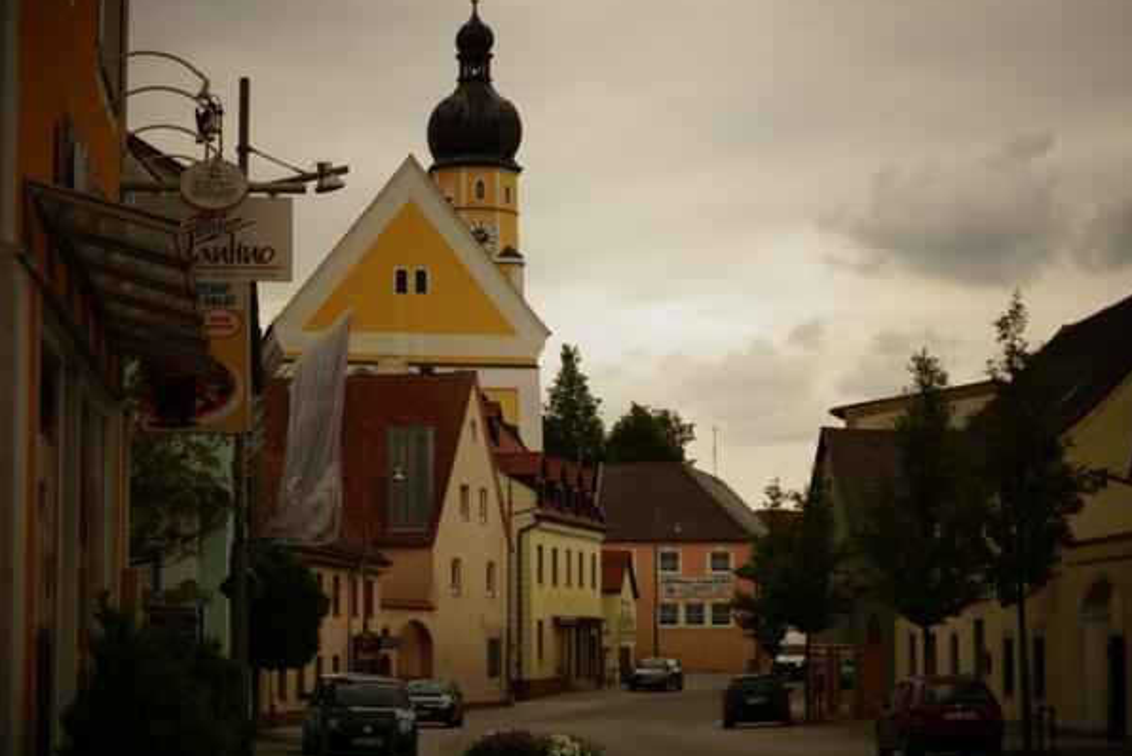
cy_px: 408
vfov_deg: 16.5
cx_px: 579
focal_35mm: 83
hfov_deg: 24.5
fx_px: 2611
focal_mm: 50
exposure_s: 1/500
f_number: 8
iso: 100
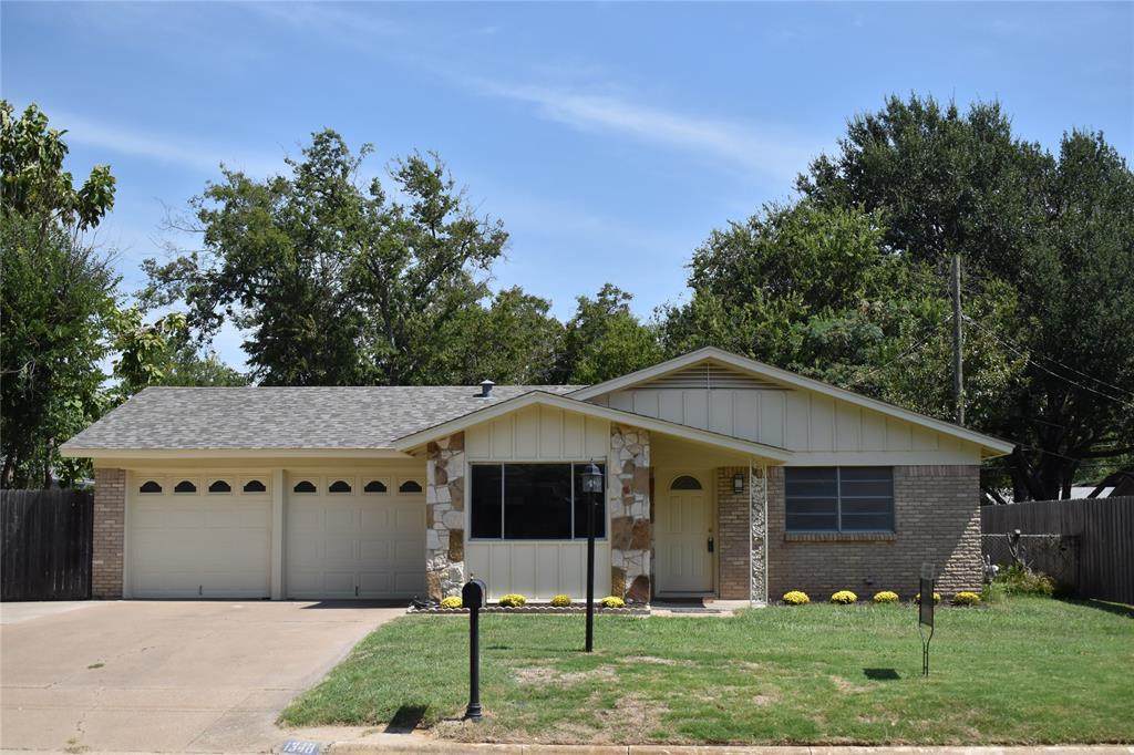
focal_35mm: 45
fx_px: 1417
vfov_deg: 29.8
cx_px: 567
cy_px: 378
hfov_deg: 43.6
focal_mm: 30
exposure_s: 1/4000
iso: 560
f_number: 5.6
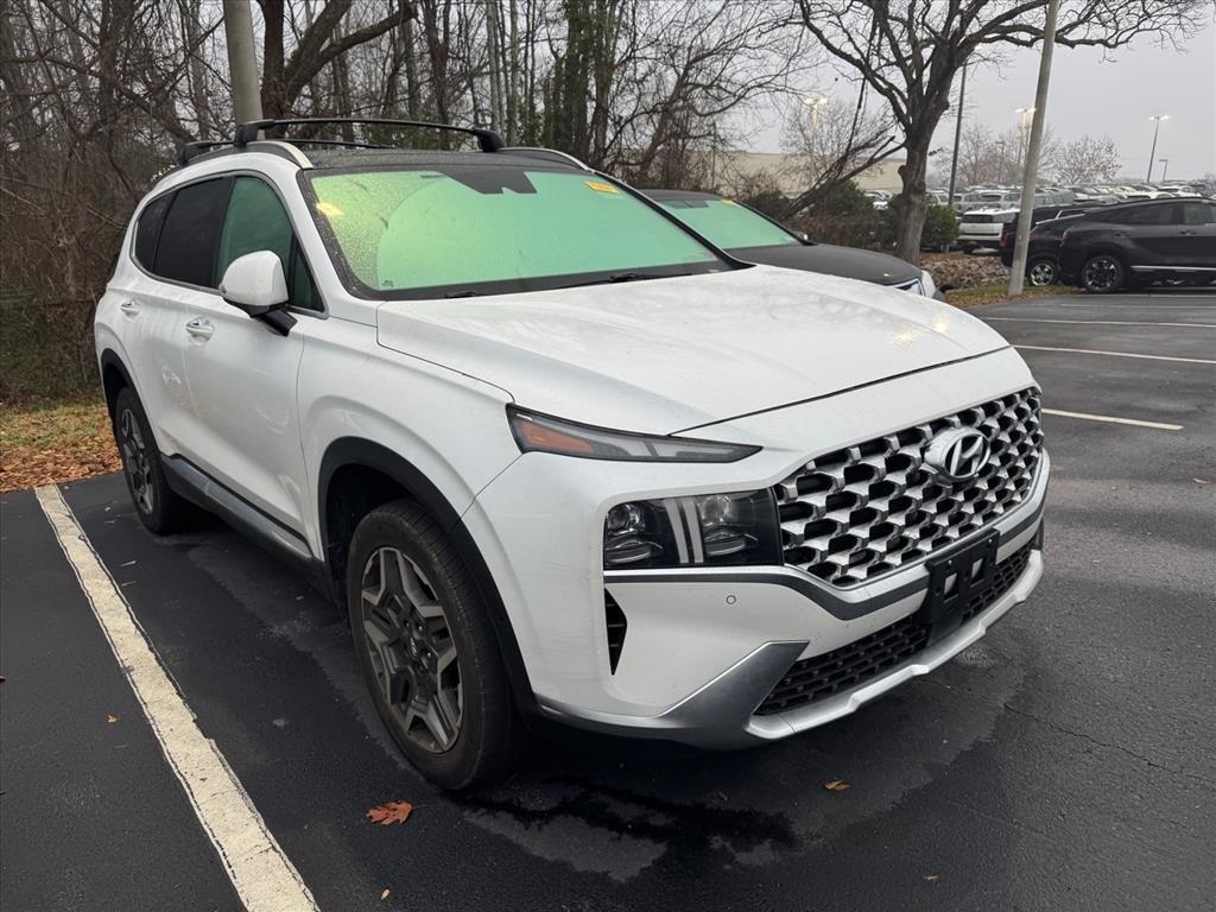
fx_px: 843
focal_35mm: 24
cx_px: 608
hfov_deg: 71.6
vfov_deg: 56.8
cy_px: 456
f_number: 1.78
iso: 64
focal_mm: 6.76
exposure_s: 1/147
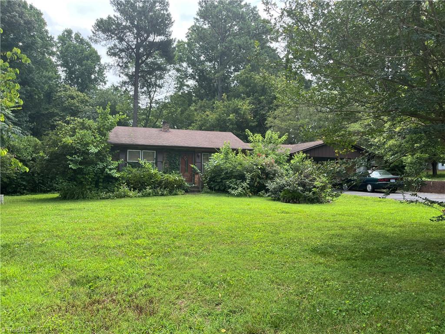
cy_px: 167
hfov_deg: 67.3
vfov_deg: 53.1
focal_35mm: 26
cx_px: 222
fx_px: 334
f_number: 1.6
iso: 50
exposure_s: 1/975
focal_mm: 5.1
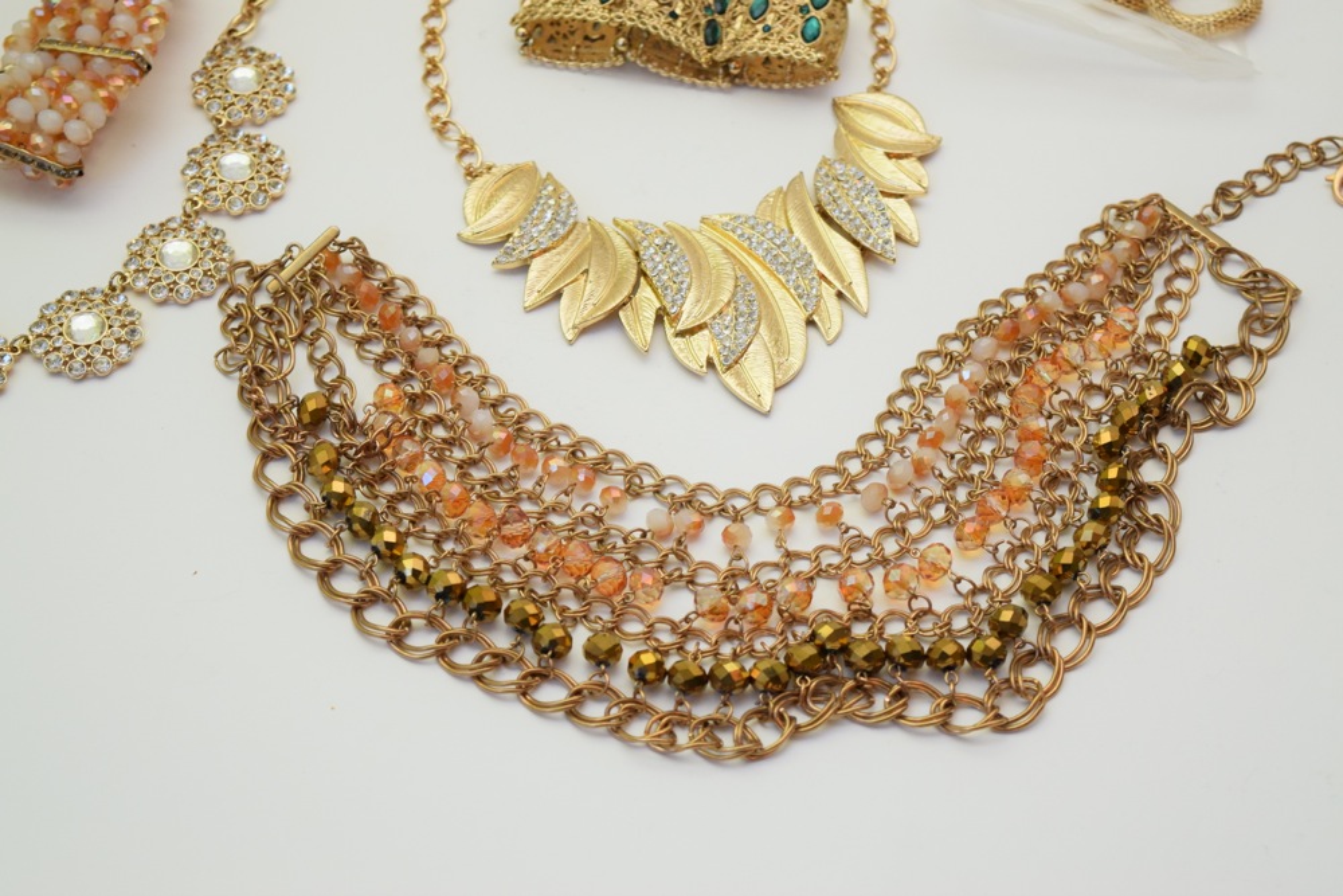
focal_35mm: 75
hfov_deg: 27.0
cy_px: 448
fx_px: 2798
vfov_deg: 18.2
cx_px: 672
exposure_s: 1/60
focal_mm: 50
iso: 1000
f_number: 5.6
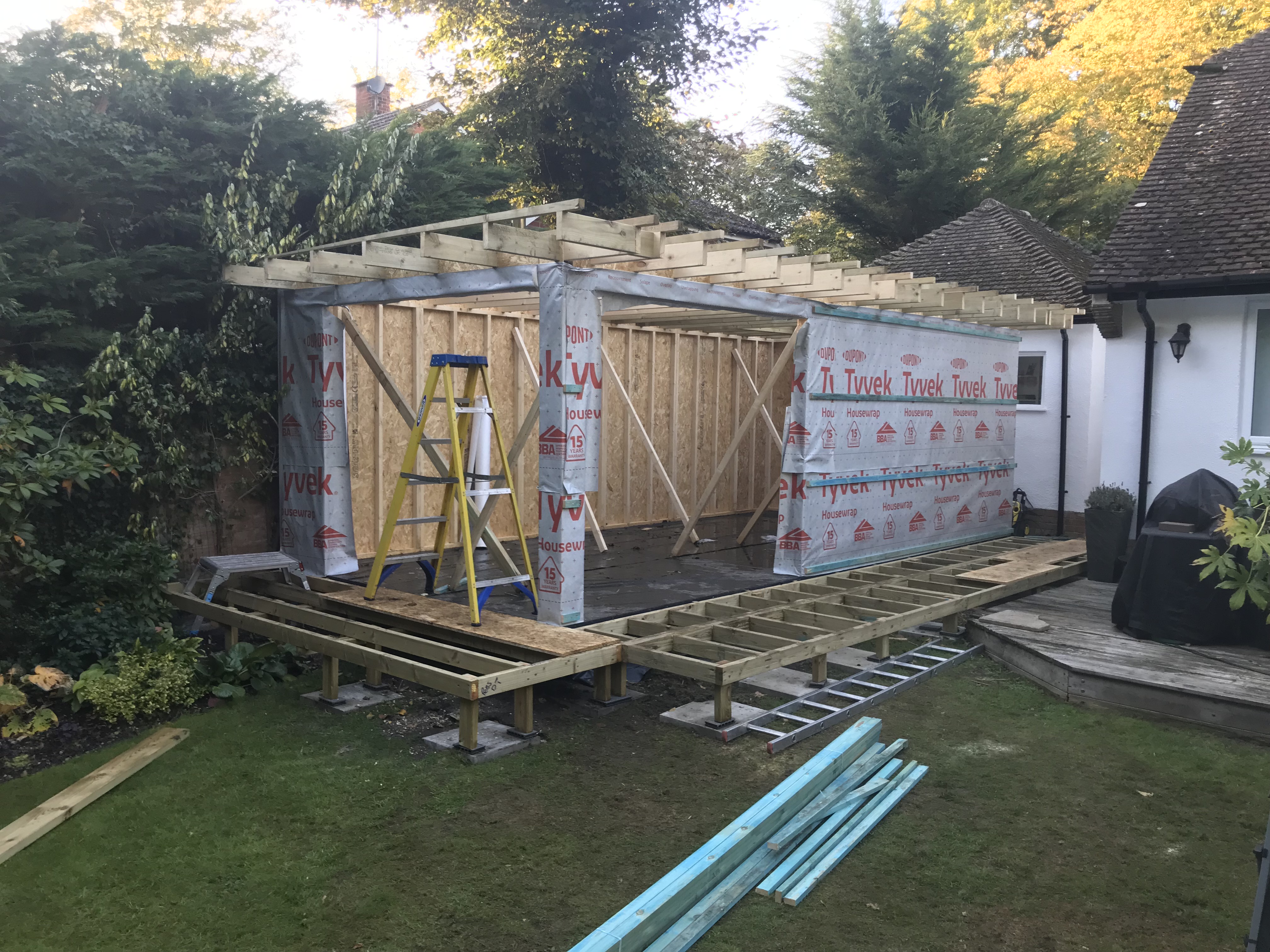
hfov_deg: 63.4
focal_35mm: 28
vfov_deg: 49.7
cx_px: 635
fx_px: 1027
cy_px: 476
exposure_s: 1/95
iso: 32
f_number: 1.8
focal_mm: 3.99
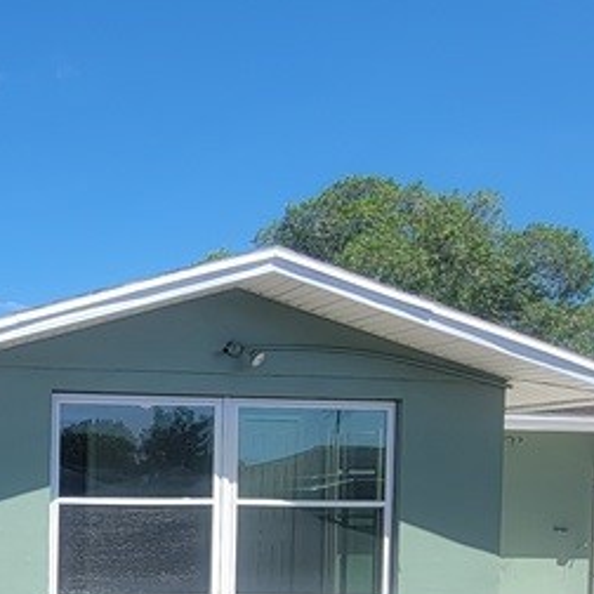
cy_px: 497
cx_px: -64
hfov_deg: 32.3
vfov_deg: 35.3
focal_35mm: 46
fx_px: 893
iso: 50
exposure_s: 1/1339
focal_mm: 2.2
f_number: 2.2
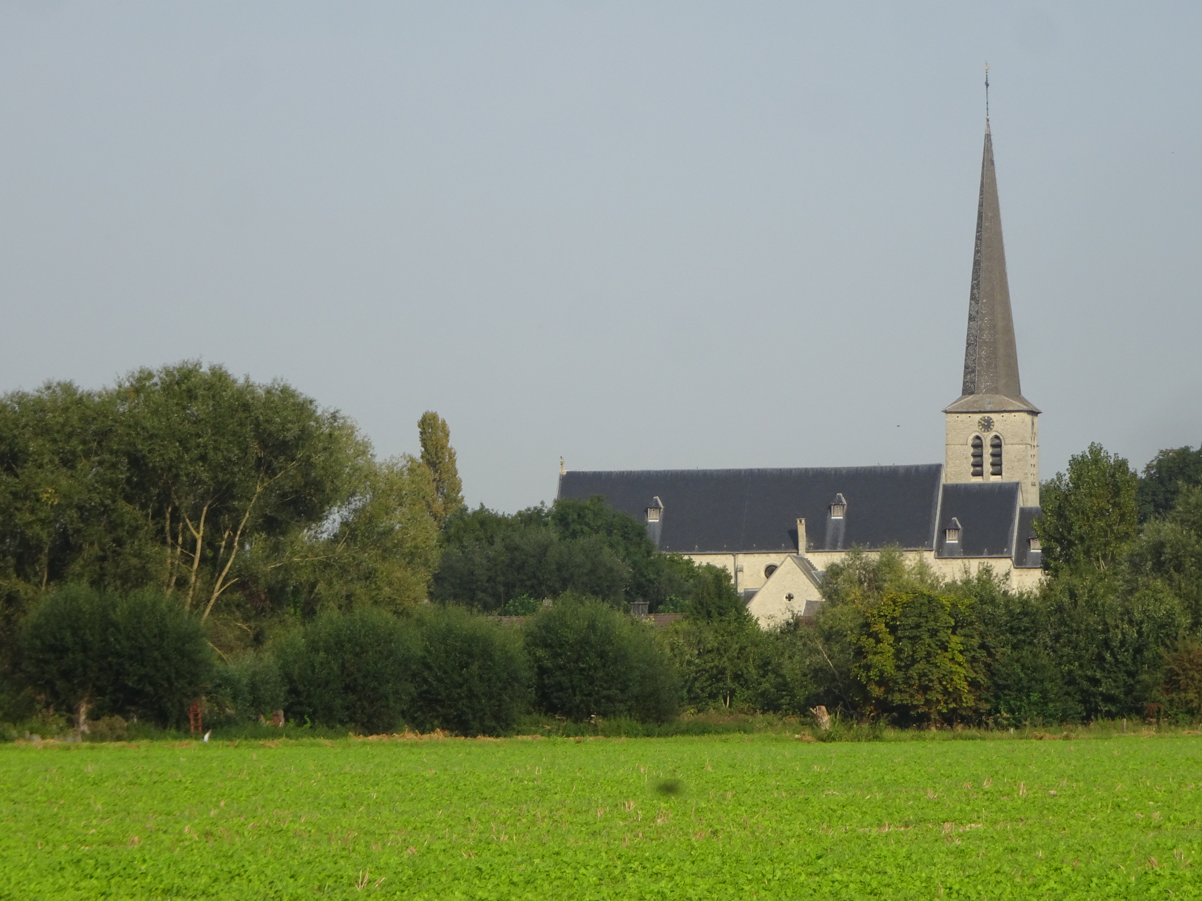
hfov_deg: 8.1
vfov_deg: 6.1
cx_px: 649
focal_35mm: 244
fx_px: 8472
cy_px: 398
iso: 80
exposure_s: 1/320
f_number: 6.3
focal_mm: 36.24
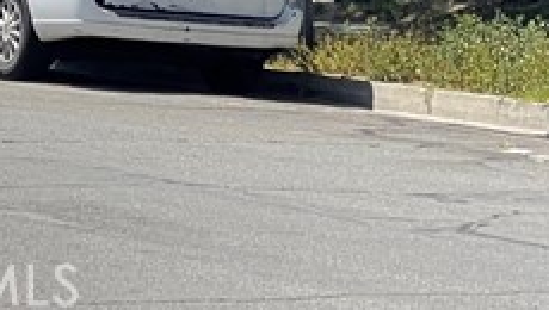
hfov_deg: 6.9
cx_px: -86
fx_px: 4518
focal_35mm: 310
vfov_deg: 3.8
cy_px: -596
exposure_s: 1/943
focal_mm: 7.5
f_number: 2.2
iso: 20
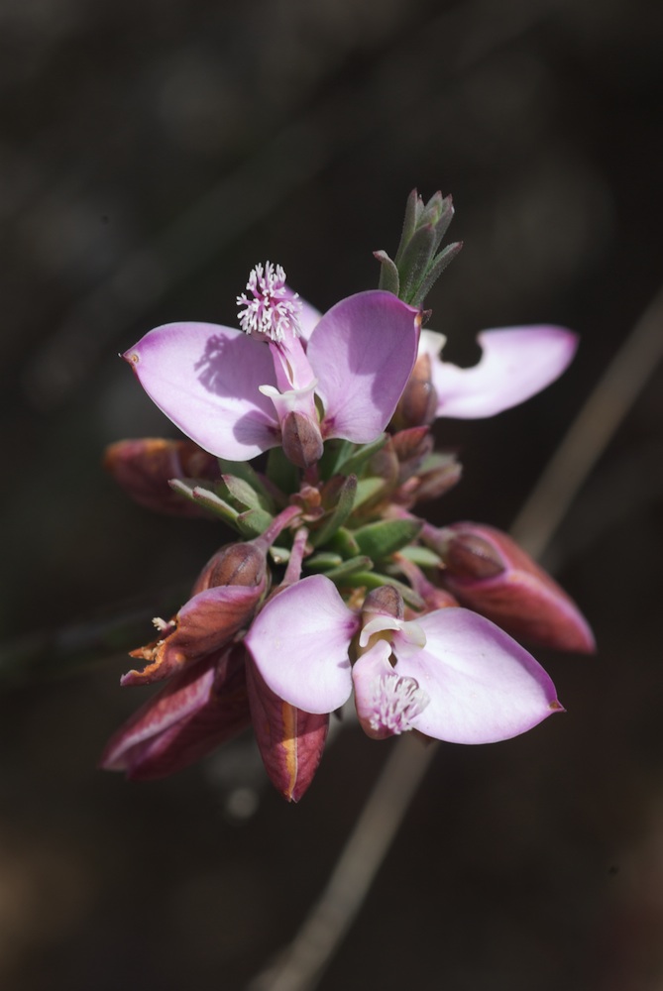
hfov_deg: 10.2
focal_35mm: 135
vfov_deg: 15.2
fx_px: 3720
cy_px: 496
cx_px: 332
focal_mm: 90
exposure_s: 1/125
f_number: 18
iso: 160
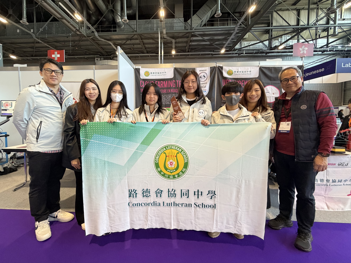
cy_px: 132
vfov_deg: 85.7
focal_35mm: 14
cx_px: 176
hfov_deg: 102.1
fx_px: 142
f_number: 2.2
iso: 320
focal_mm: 2.22
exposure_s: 1/50
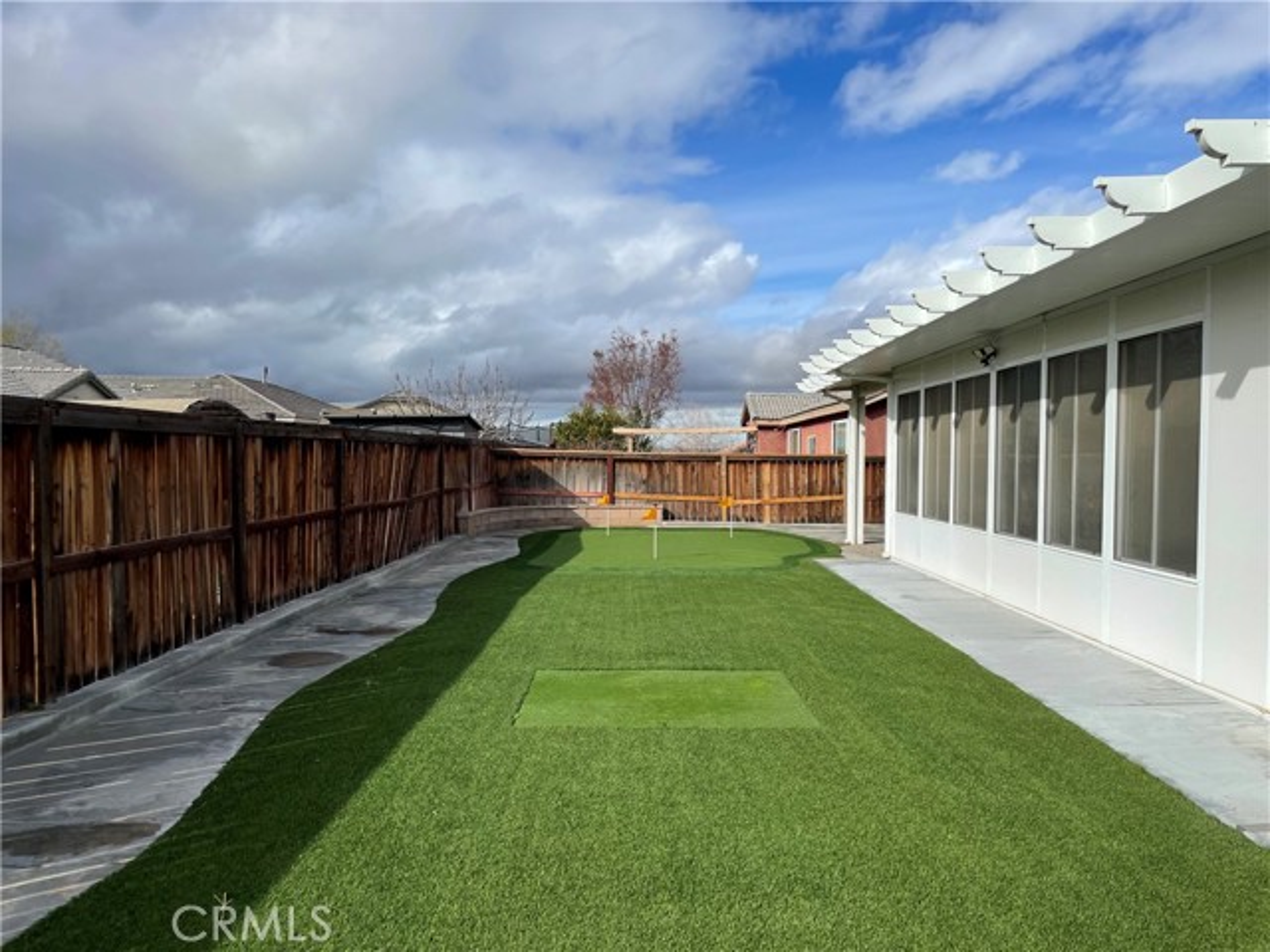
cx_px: 635
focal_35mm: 26
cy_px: 476
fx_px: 954
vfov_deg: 53.1
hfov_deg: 67.3
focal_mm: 4.2
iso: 32
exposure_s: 1/4292
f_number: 1.6
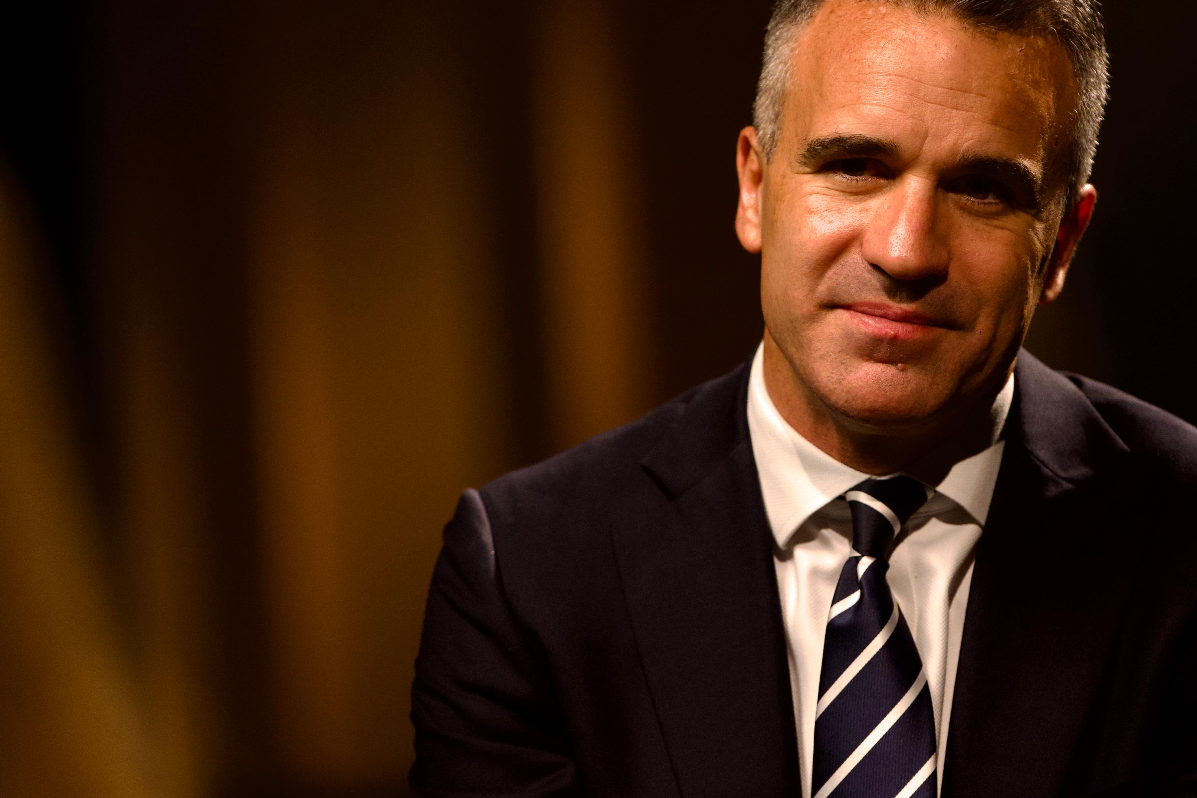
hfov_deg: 7.8
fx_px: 8811
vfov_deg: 5.2
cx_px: 560
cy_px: 428
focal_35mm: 265
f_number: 2.8
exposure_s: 1/160
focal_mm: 171
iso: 1250
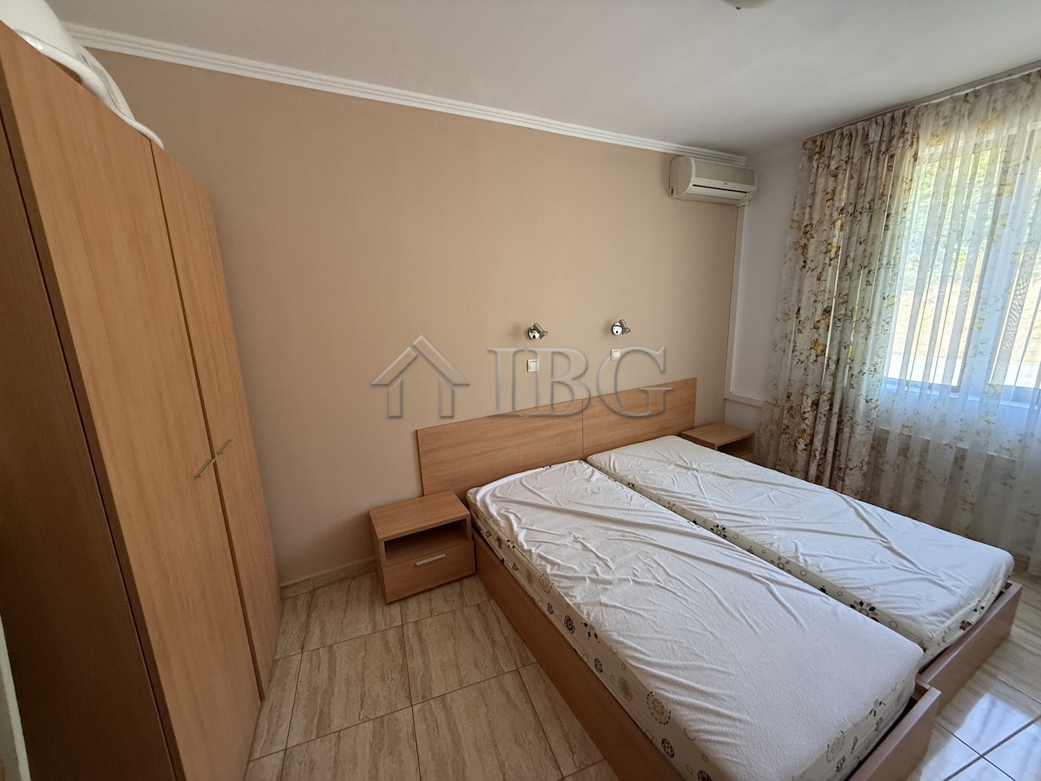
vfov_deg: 85.7
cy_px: 390
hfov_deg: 102.1
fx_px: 421
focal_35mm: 14
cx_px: 520
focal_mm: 2.22
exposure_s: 1/99
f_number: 2.2
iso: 320
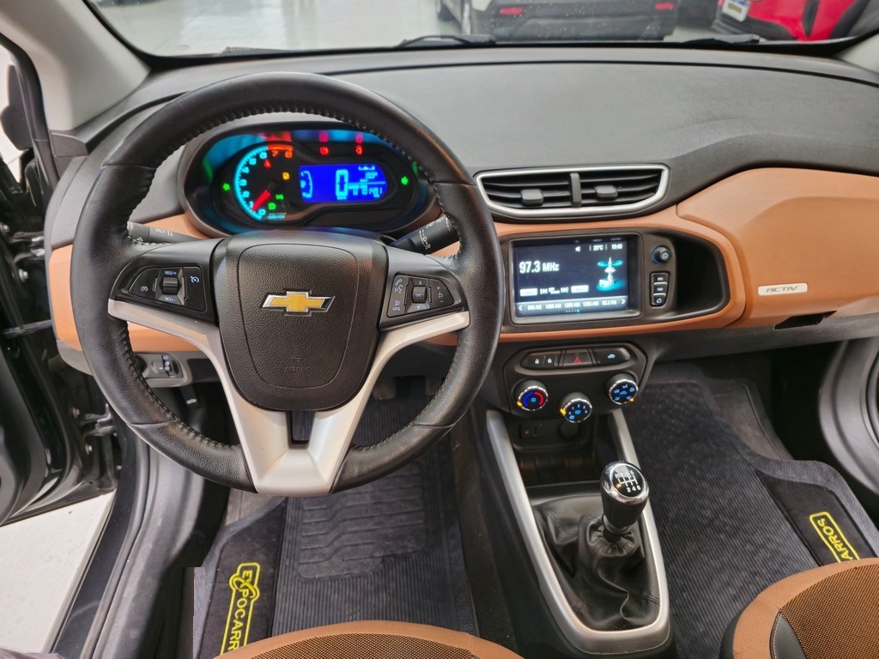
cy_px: 330
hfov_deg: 73.9
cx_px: 440
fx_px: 584
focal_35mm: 23
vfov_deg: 58.9
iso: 320
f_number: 1.7
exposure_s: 1/40
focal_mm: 6.3
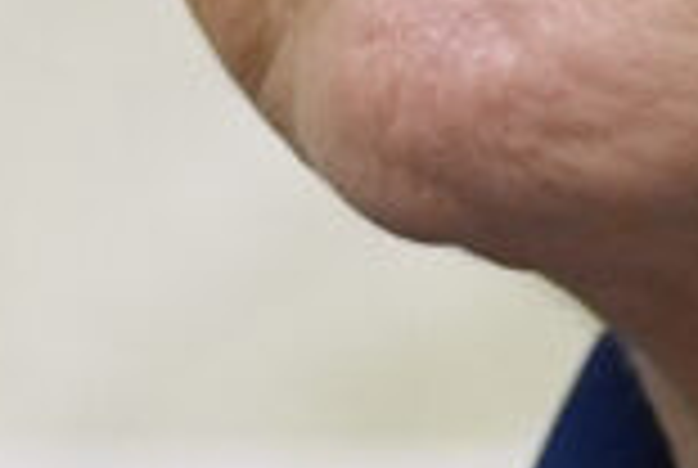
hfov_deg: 0.9
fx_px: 45049
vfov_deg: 0.6
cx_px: 401
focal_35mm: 2319
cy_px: -806
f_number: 3.2
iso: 2500
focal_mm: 200
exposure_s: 1/500
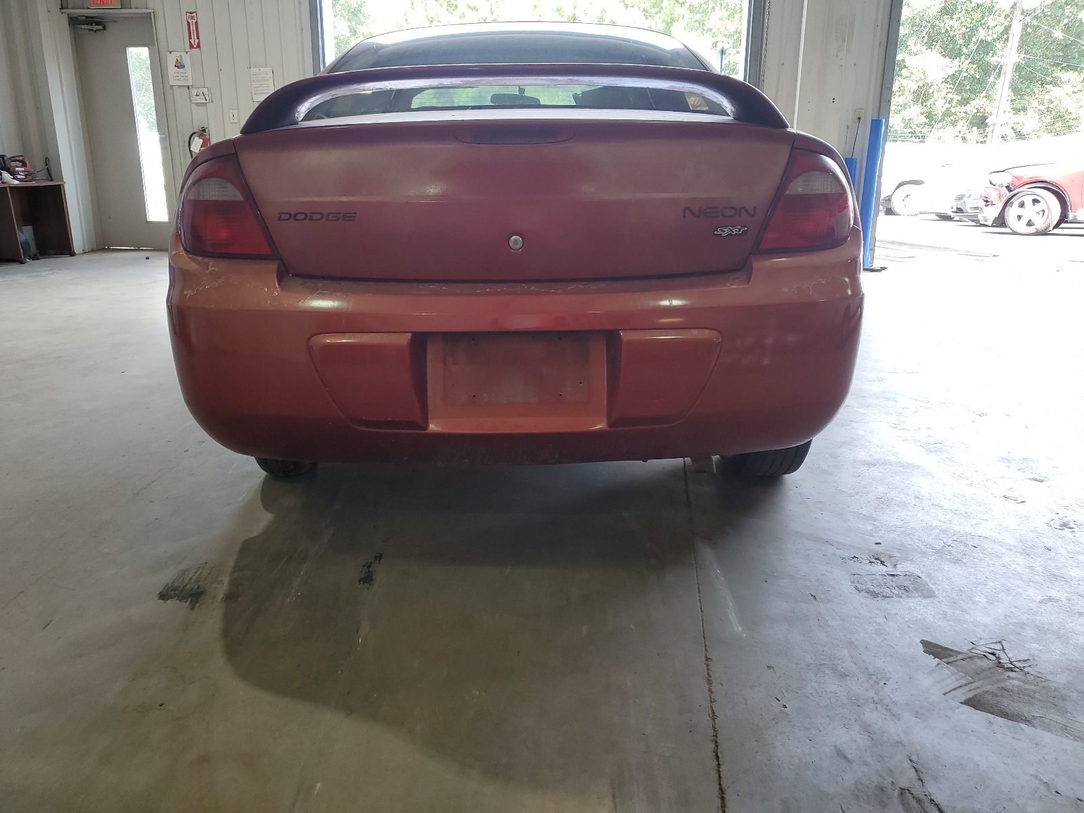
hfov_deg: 67.3
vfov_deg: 53.1
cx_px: 542
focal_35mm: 26
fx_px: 814
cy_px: 406
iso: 57
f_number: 1.5
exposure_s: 1/120
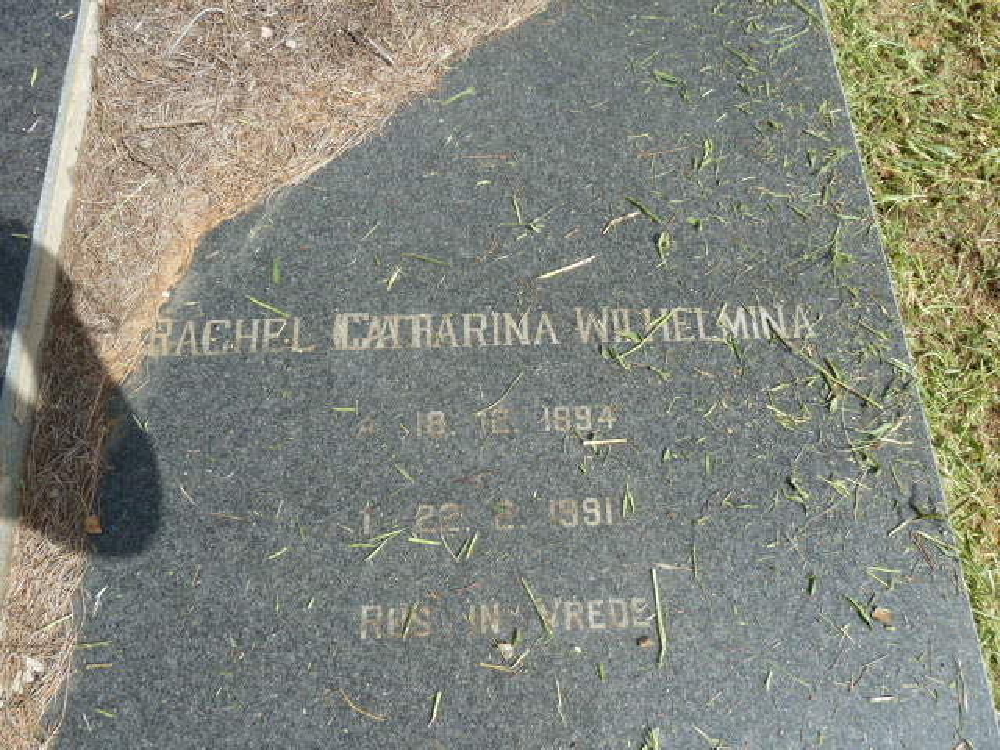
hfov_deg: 69.4
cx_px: 500
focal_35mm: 25
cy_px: 375
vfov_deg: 54.9
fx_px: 722
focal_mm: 4.1
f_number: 4
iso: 80
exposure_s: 1/400
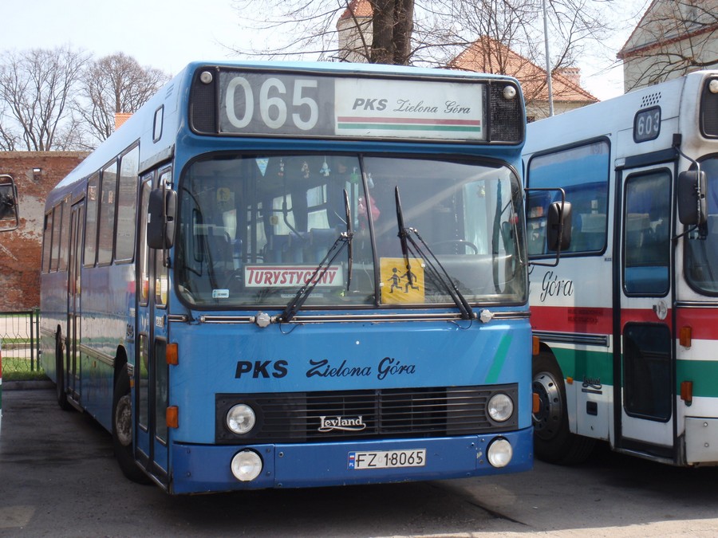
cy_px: 269
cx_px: 359
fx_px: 1203
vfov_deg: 25.2
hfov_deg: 33.2
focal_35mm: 58
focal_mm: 10.43
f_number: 4.5
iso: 64
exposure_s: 1/200
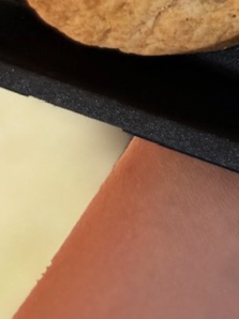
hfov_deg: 8.6
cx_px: 702
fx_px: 1337
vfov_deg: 10.2
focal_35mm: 145
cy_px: -616
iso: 80
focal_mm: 6.86
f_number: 1.78
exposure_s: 1/1980
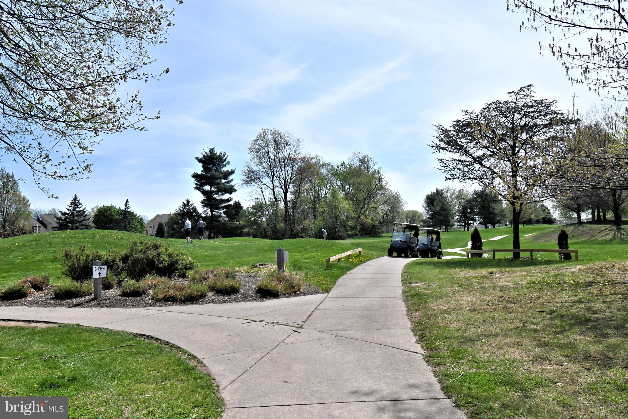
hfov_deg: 61.9
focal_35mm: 30
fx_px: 523
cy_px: 210
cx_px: 314
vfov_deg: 43.6
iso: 2500
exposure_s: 1/8000
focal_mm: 20
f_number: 10
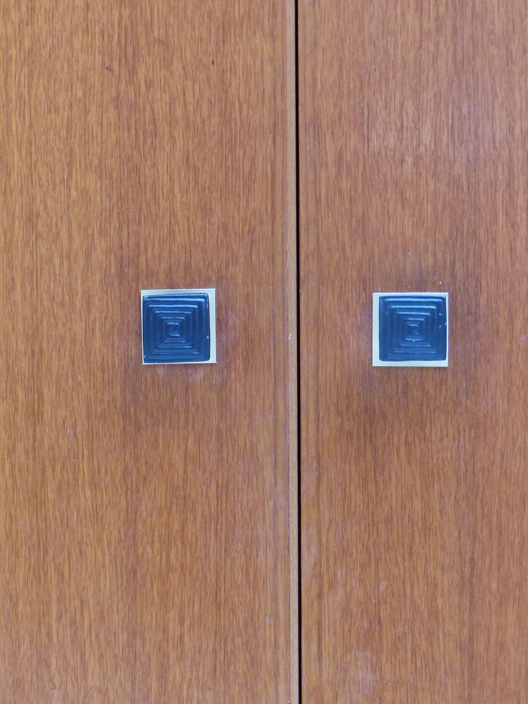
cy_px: 352
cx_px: 264
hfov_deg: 9.5
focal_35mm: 157
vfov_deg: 12.6
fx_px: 3193
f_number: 2.8
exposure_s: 1/80
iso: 320
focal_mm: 25.6
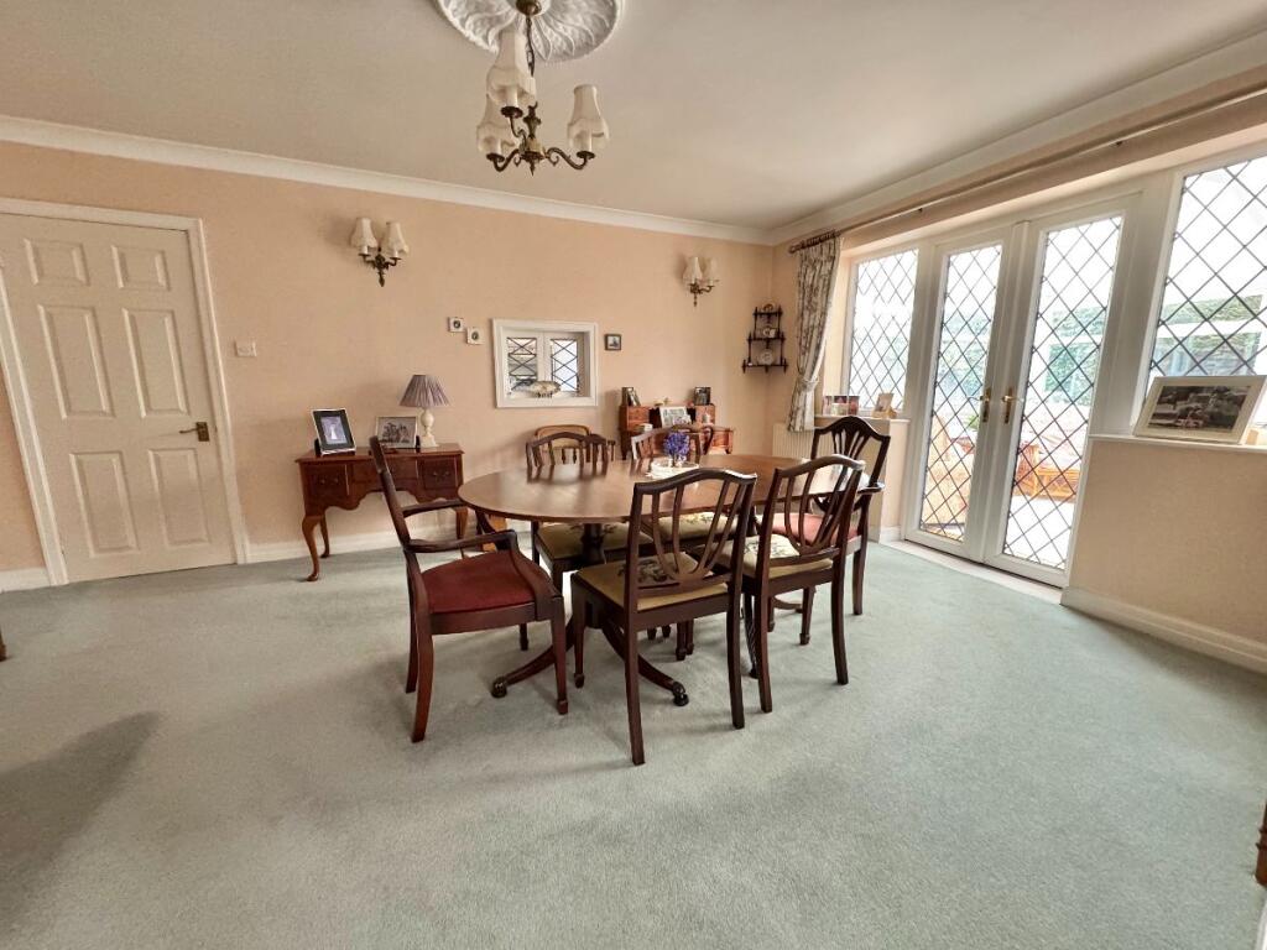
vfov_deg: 85.7
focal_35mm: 14
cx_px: 634
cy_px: 475
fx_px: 512
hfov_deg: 102.1
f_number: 2.2
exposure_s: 1/60
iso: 500
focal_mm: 2.22
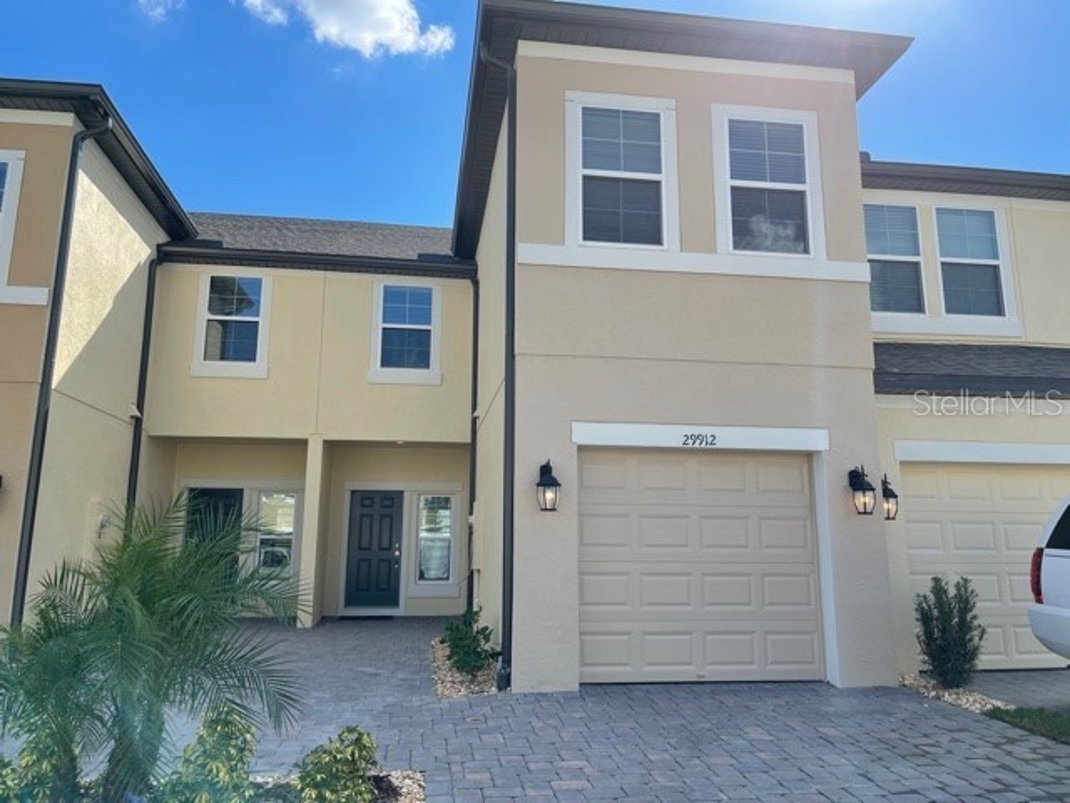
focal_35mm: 26
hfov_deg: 67.3
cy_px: 402
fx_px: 804
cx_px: 535
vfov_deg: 53.1
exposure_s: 1/2336
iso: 32
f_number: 1.6
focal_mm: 5.1
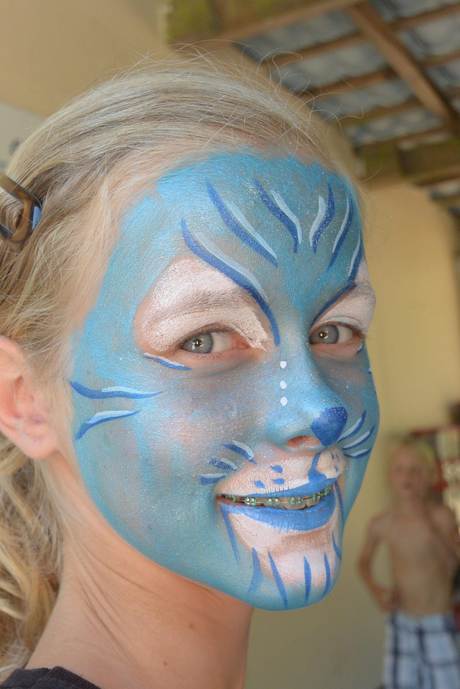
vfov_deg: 39.6
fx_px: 958
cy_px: 344
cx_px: 230
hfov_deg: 27.0
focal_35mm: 50
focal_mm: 18.7
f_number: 4.5
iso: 320
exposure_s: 1/250
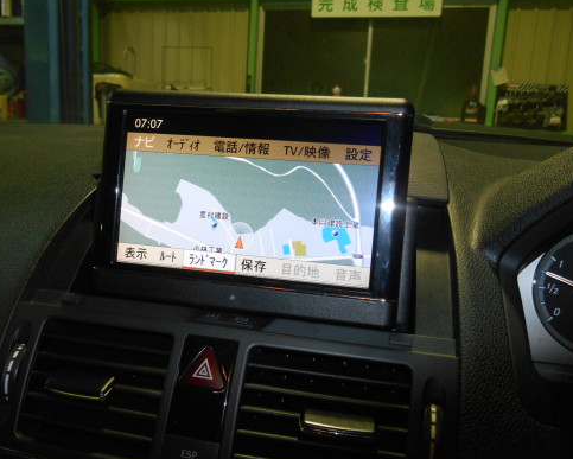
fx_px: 475
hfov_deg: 62.1
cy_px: 231
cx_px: 269
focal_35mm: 28
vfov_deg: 51.6
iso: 280
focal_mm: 4.7
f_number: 3.4
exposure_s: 1/30
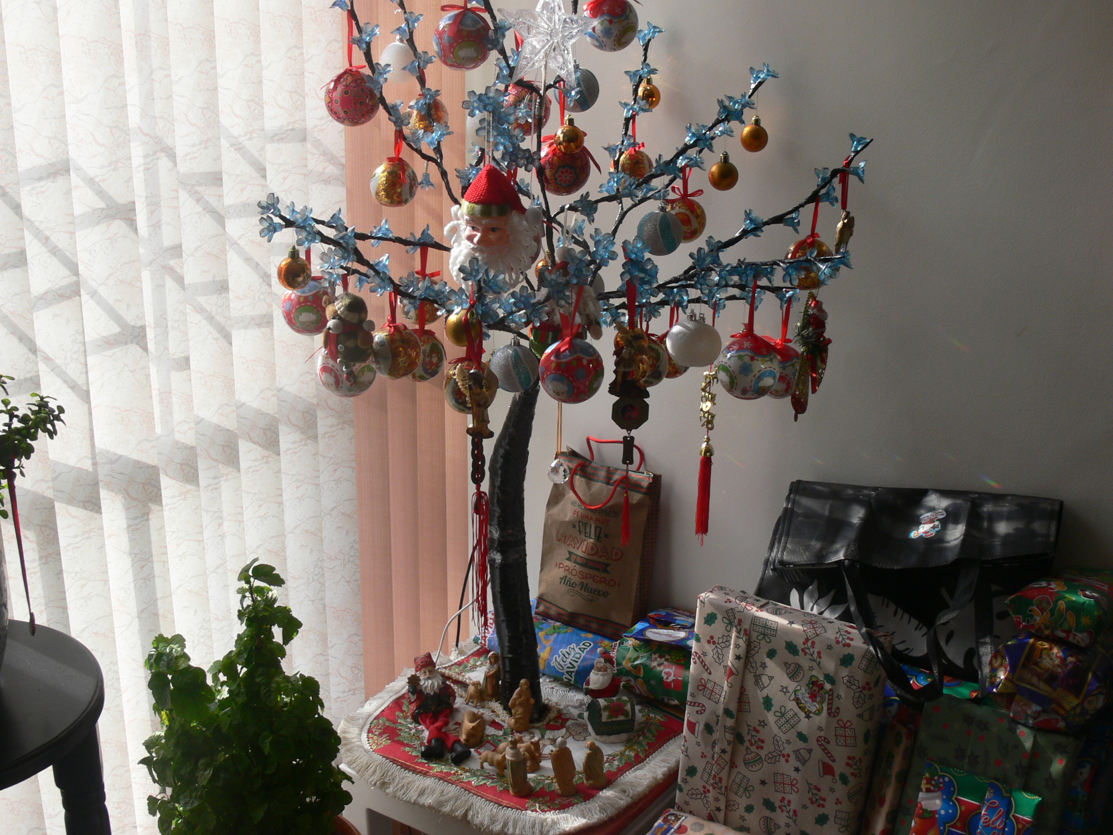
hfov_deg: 44.8
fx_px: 1350
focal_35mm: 42
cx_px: 553
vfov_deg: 34.3
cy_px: 434
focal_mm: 7.4
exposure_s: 1/80
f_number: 4
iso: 80
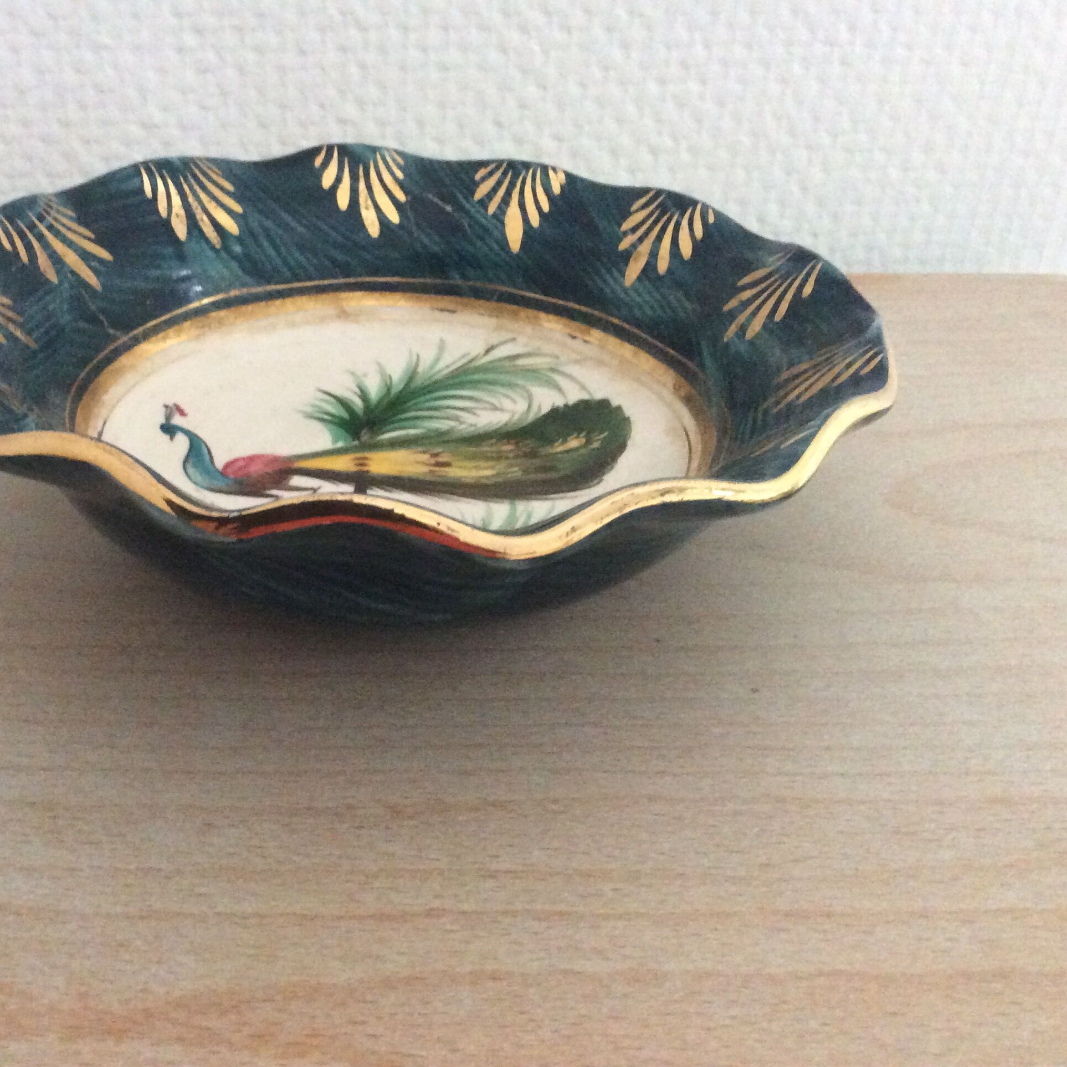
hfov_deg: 43.3
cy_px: 535
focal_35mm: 38
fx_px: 1325
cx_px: 363
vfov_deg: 43.9
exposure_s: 1/17
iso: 400
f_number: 2.4
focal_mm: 3.3
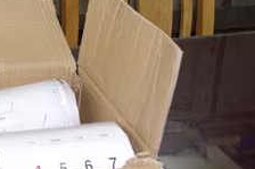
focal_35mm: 106
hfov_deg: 17.8
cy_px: -20
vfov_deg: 12.7
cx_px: -92
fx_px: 750
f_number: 5
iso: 800
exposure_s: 1/60
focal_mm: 24.38
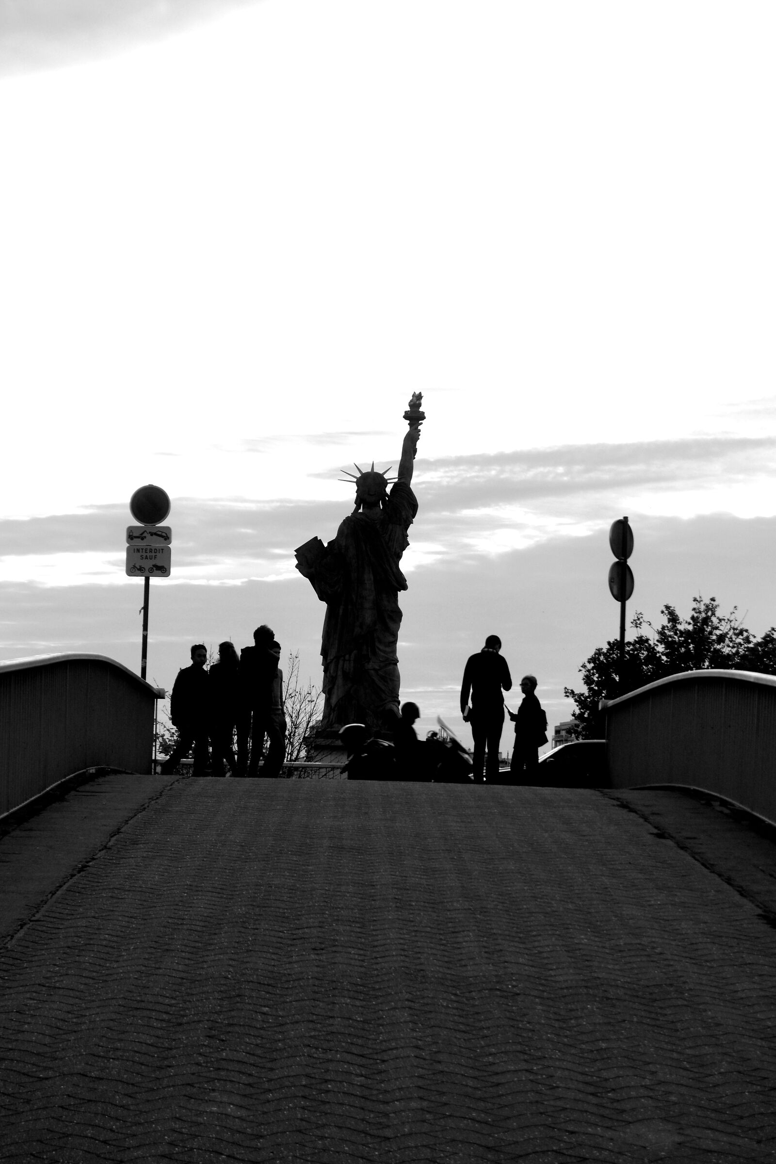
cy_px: 582
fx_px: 2667
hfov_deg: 16.6
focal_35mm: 82
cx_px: 388
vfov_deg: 24.6
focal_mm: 55
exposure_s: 1/320
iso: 400
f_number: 9
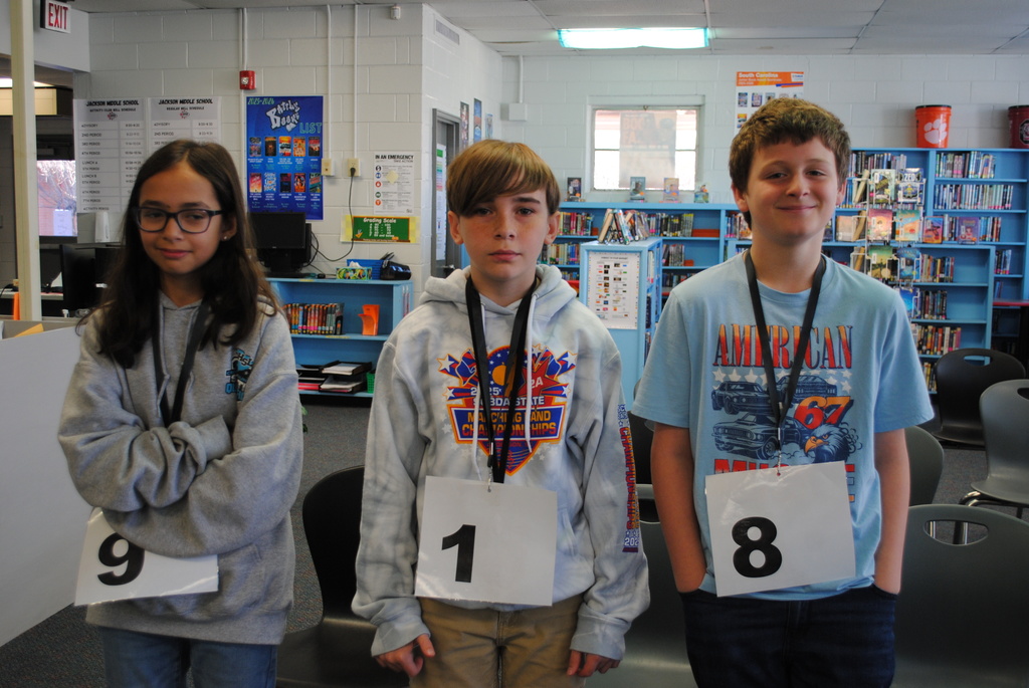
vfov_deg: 34.3
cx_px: 514
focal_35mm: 39
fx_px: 1116
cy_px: 344
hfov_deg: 49.5
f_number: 4.2
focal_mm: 26
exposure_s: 1/30
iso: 280
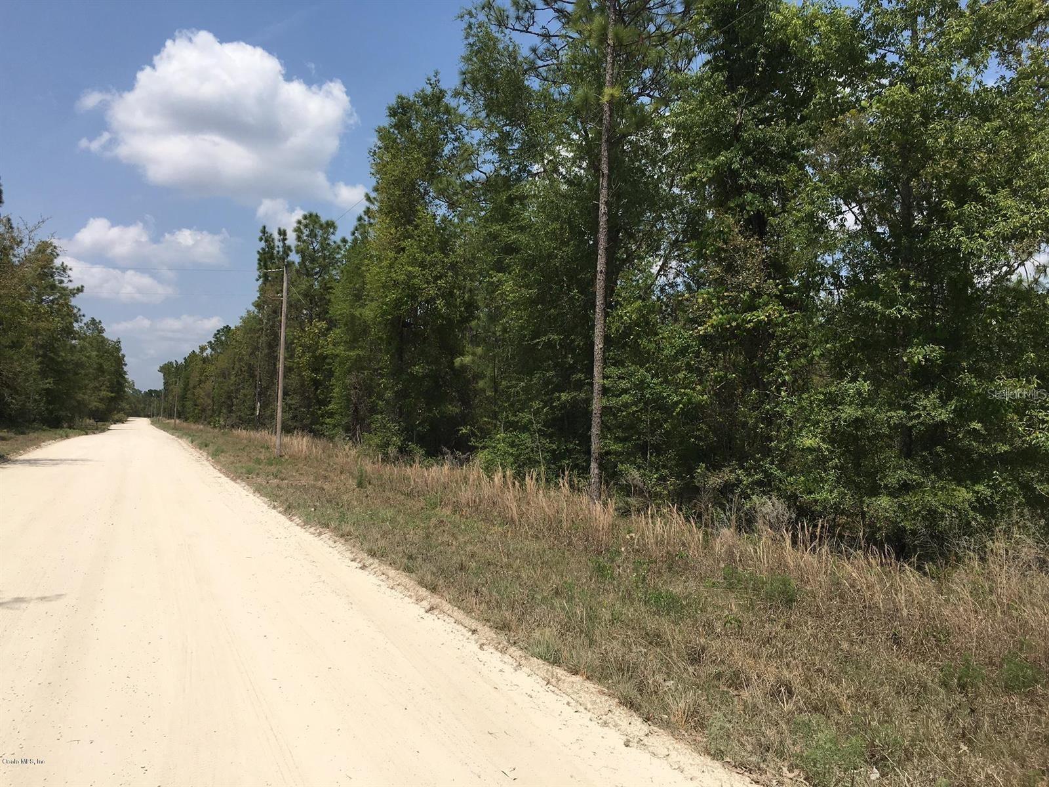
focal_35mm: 29
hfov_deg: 61.7
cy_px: 394
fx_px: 879
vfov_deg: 48.2
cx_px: 524
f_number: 2.2
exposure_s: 1/2849
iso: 25
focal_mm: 4.15
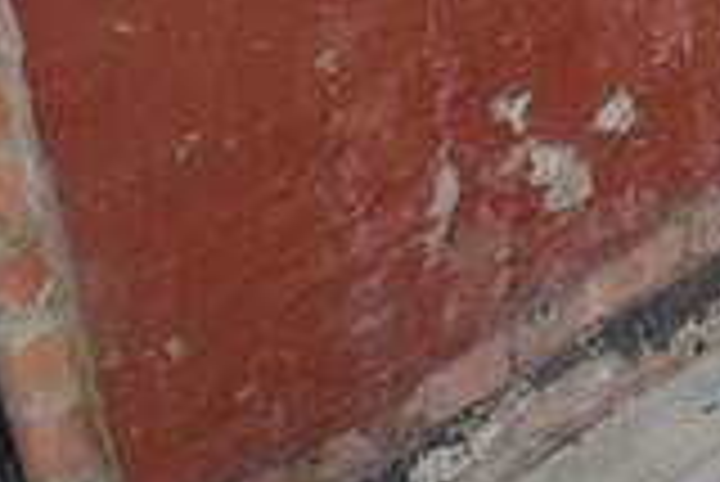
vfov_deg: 12.2
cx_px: 1827
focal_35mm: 96
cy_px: -556
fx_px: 1922
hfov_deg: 13.6
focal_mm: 10
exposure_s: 1/125
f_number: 4
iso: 100
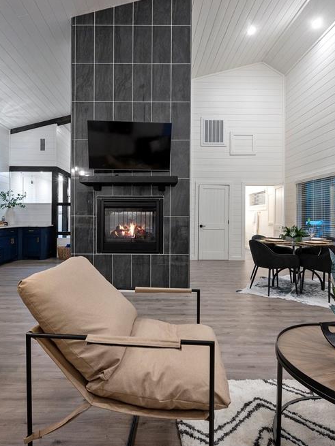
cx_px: 148
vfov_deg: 79.0
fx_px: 271
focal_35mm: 21
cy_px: 219
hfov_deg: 63.2
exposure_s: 1/4
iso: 200
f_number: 10
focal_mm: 14
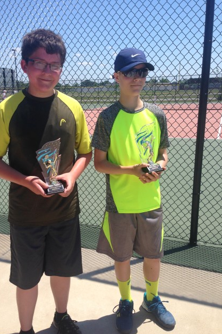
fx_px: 324
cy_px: 166
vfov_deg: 54.5
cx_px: 95
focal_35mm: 35
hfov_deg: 37.7
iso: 50
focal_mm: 4.12
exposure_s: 1/1642
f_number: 2.4
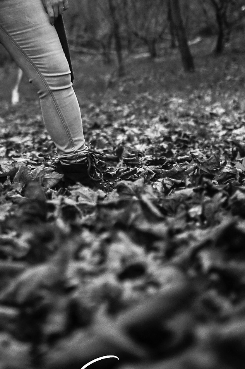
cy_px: 34
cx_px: 1
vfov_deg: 15.3
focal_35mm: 132
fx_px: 1353
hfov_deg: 10.3
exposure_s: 1/30
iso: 200
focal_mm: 35
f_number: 1.8
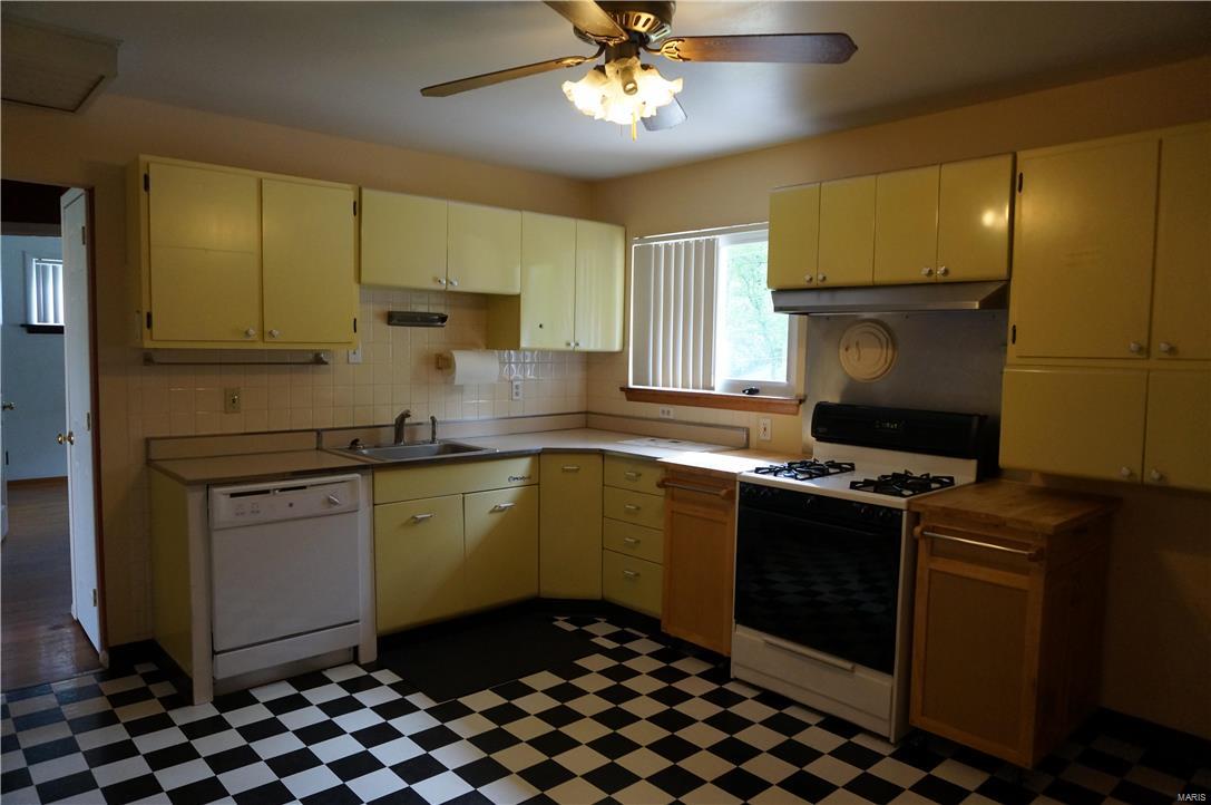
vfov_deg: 53.0
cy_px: 402
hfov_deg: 73.8
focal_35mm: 24
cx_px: 606
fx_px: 806
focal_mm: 16
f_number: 4
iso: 1250
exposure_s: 1/160
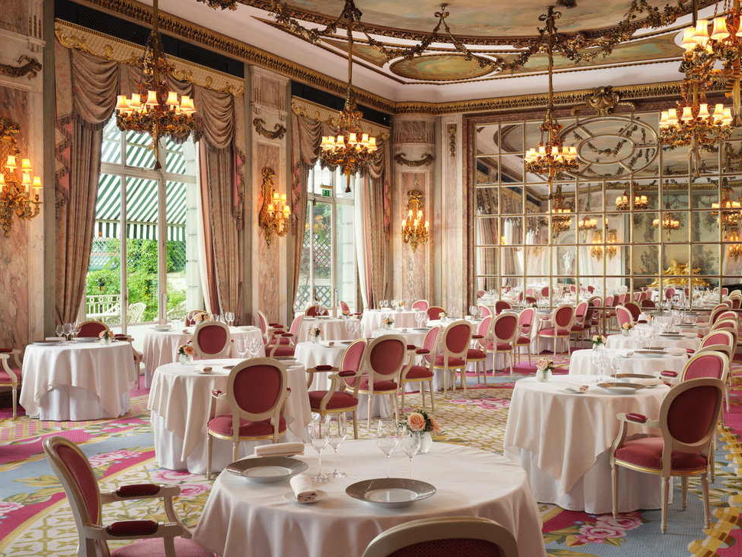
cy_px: 264
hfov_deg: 48.9
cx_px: 389
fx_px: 815
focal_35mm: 38
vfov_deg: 37.7
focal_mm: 45
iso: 320
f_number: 11
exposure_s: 1/125
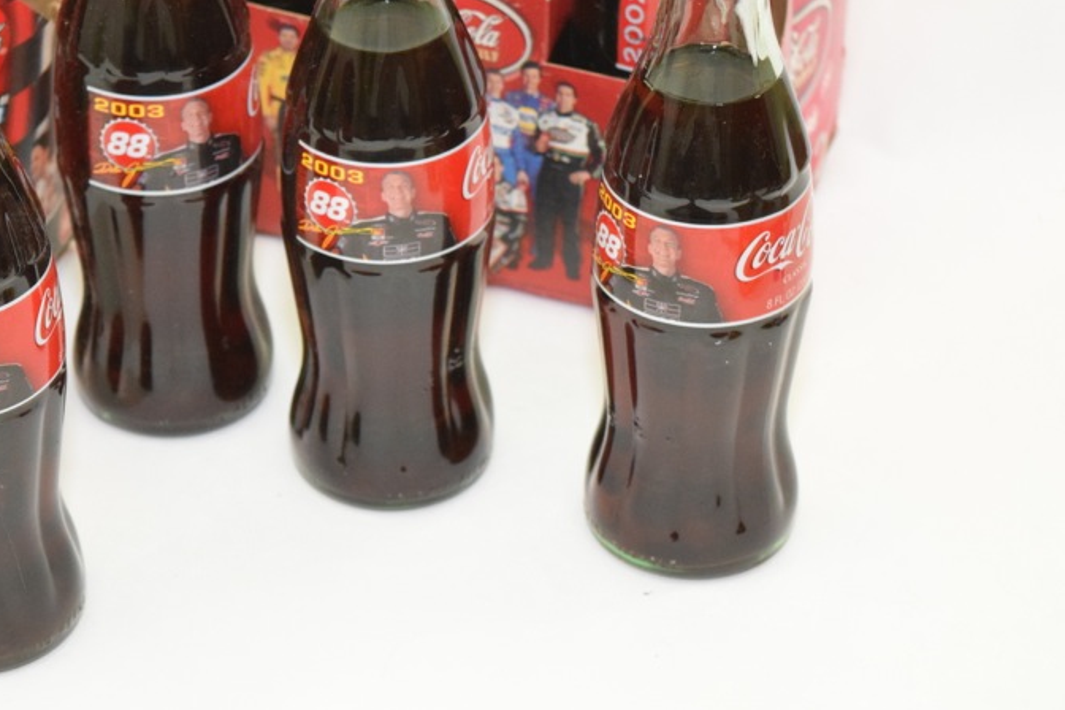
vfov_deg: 11.2
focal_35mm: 123
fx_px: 3631
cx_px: 365
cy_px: 246
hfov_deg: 16.7
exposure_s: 1/60
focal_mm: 55
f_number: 5.6
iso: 3200
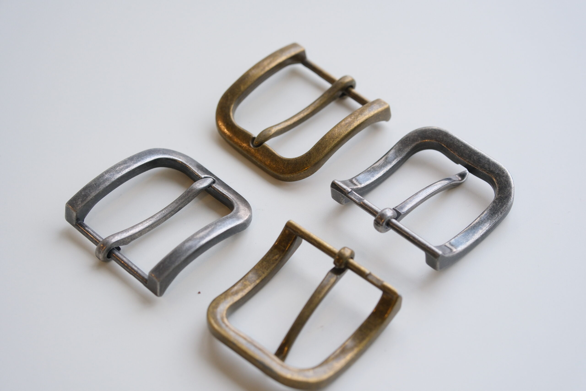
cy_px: 196
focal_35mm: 84
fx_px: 1367
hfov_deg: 24.2
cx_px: 293
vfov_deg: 16.3
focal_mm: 56
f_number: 4
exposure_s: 1/100
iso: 800
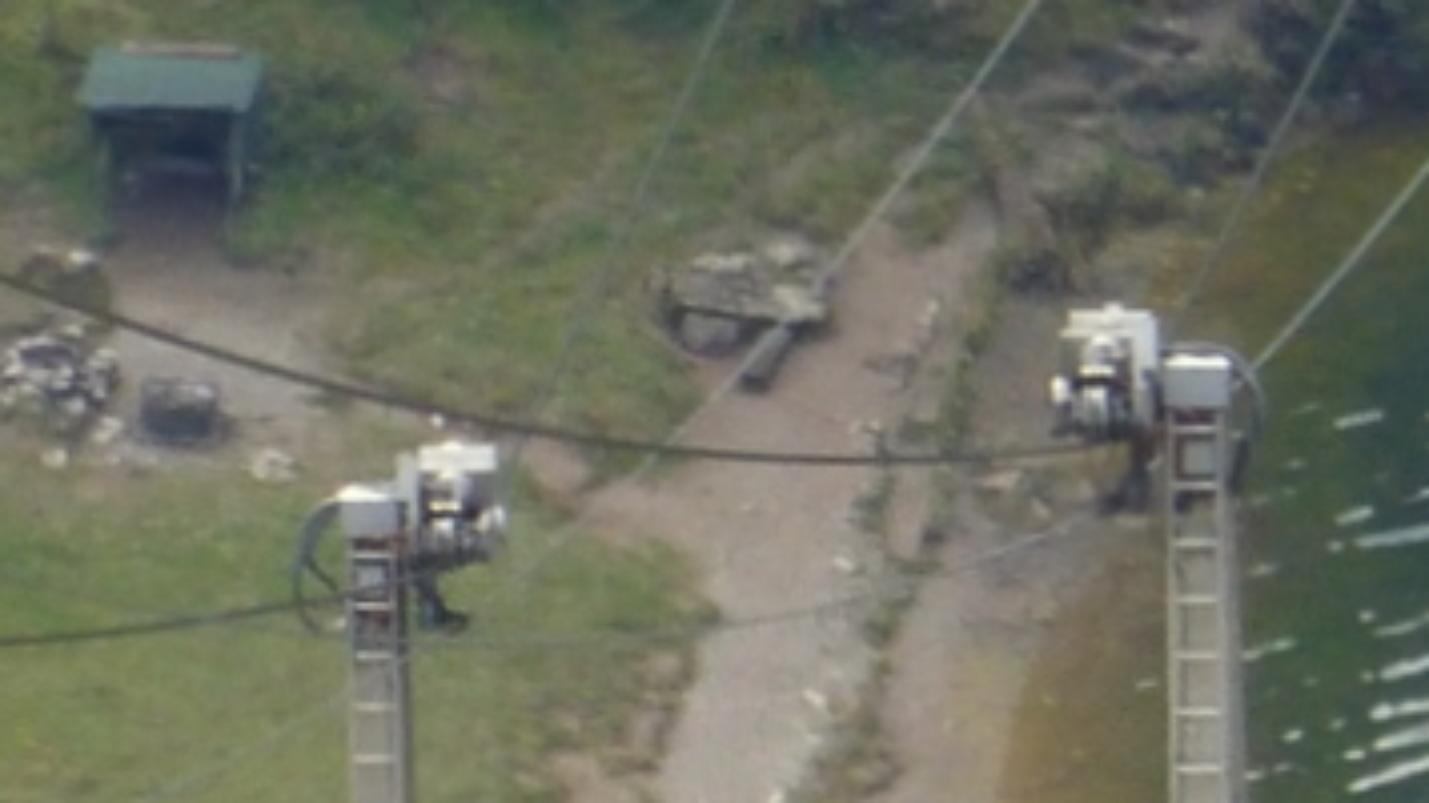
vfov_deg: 0.4
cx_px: 478
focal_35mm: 2990
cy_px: 1056
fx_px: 113261
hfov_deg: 0.7
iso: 160
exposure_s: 1/125
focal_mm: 86
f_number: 6.4
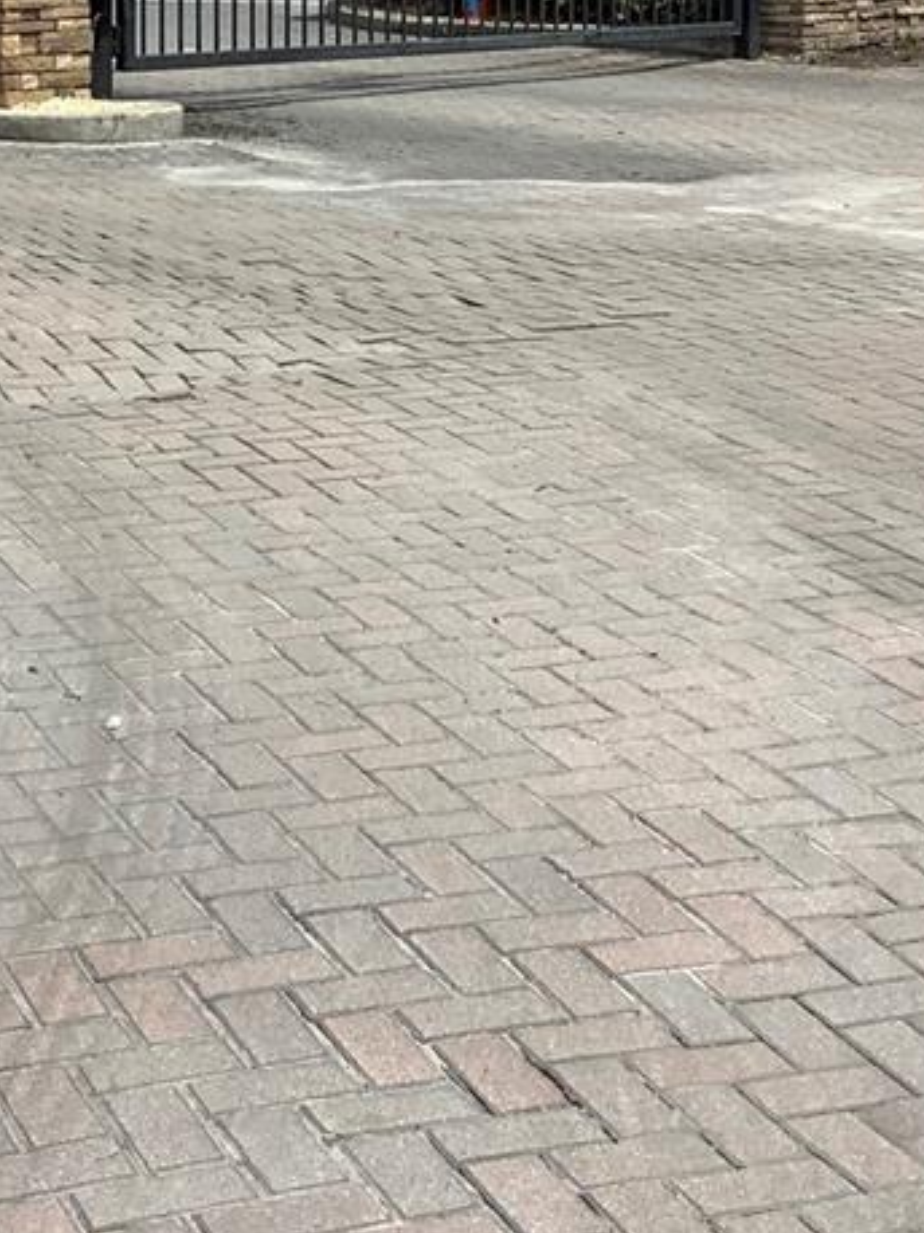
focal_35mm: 81
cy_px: 59
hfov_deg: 18.1
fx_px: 2884
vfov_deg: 23.3
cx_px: 279
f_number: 2.4
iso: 25
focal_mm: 3.3
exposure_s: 1/1988
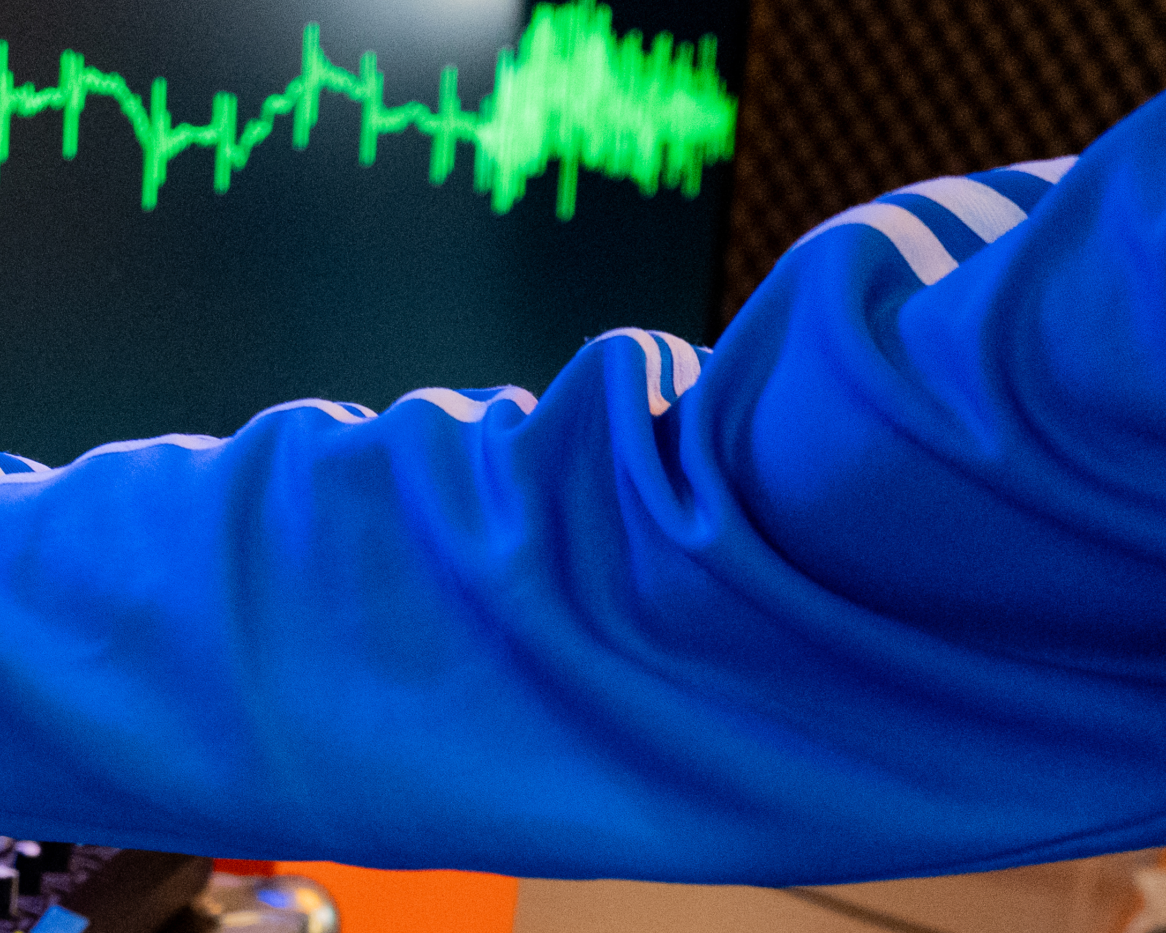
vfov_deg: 17.1
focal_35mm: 88
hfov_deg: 20.9
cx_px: -43
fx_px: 3036
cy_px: 929
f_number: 4
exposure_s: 1/160
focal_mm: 34
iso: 8000
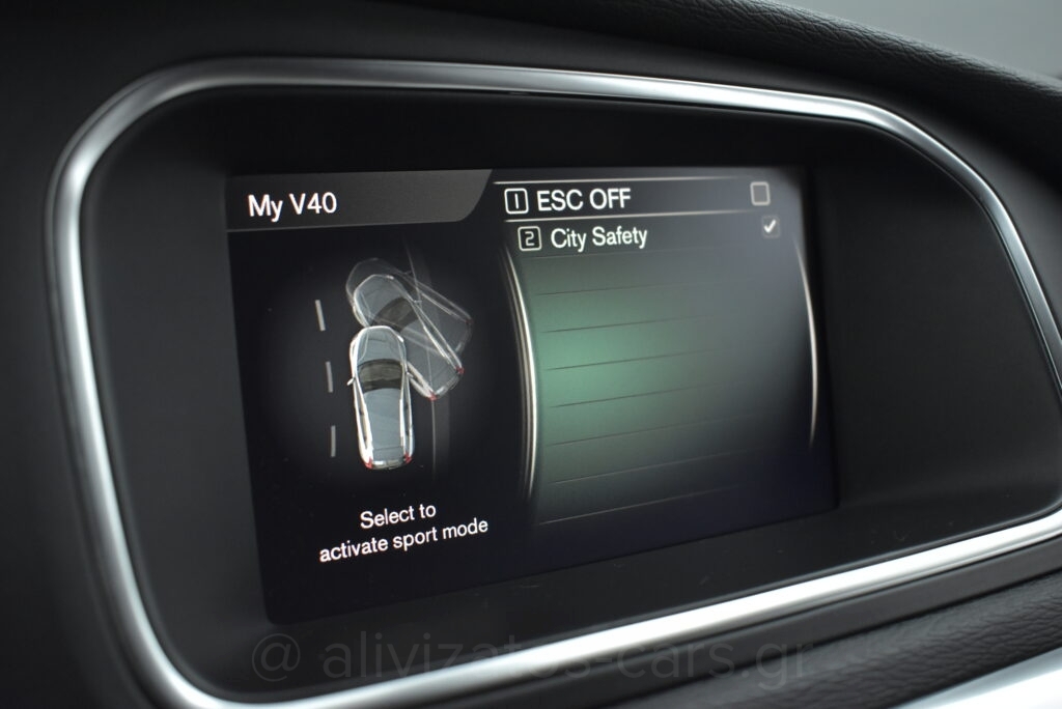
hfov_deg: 51.3
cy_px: 354
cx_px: 531
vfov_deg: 35.5
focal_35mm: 38
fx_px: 1107
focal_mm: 25
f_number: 4
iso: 1600
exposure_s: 1/125
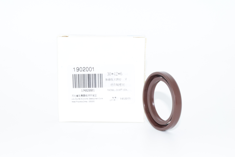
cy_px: 78
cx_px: 118
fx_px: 490
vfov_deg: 18.2
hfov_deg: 27.0
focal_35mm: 75
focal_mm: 50
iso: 1600
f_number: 36
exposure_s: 1/60
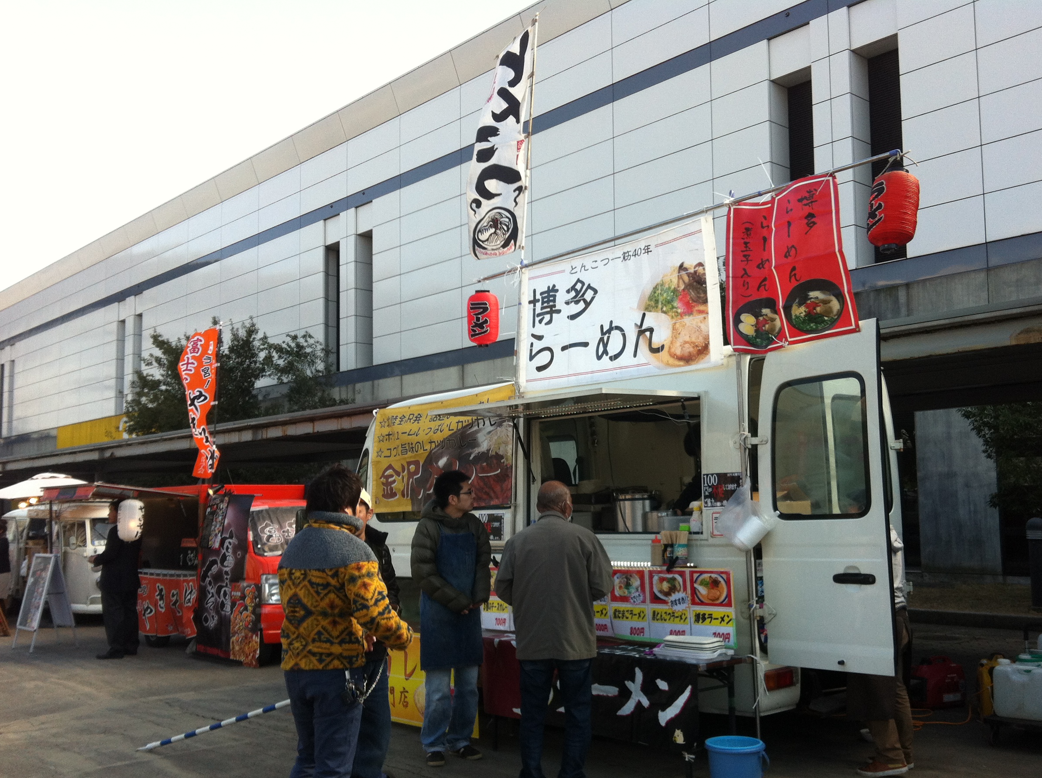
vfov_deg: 37.6
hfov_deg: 49.0
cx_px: 541
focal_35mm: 38
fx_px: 1142
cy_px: 422
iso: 80
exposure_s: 1/377
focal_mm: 3.85
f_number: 2.8
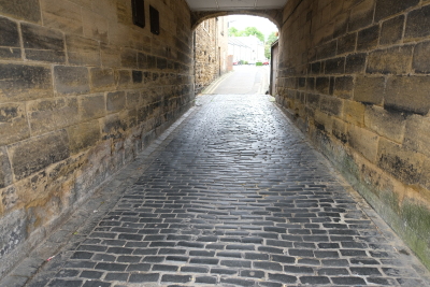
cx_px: 215
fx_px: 287
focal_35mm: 24
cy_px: 144
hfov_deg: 73.7
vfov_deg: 53.2
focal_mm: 16
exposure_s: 1/140
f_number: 2.8
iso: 200
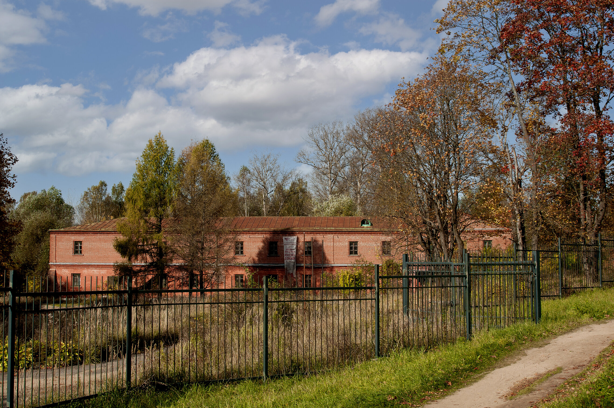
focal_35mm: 42
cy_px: 204
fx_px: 715
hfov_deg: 46.5
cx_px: 307
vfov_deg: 31.8
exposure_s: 1/640
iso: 200
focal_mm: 28
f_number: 9
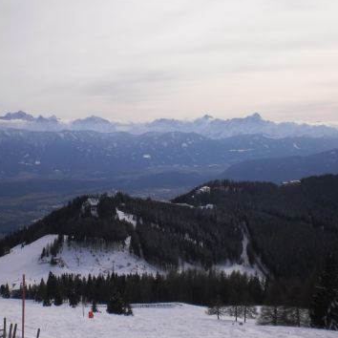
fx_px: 597
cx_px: 114
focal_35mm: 54
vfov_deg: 31.6
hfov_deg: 31.4
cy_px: 149
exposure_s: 1/2000
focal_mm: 6.3
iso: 100
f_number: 4.6
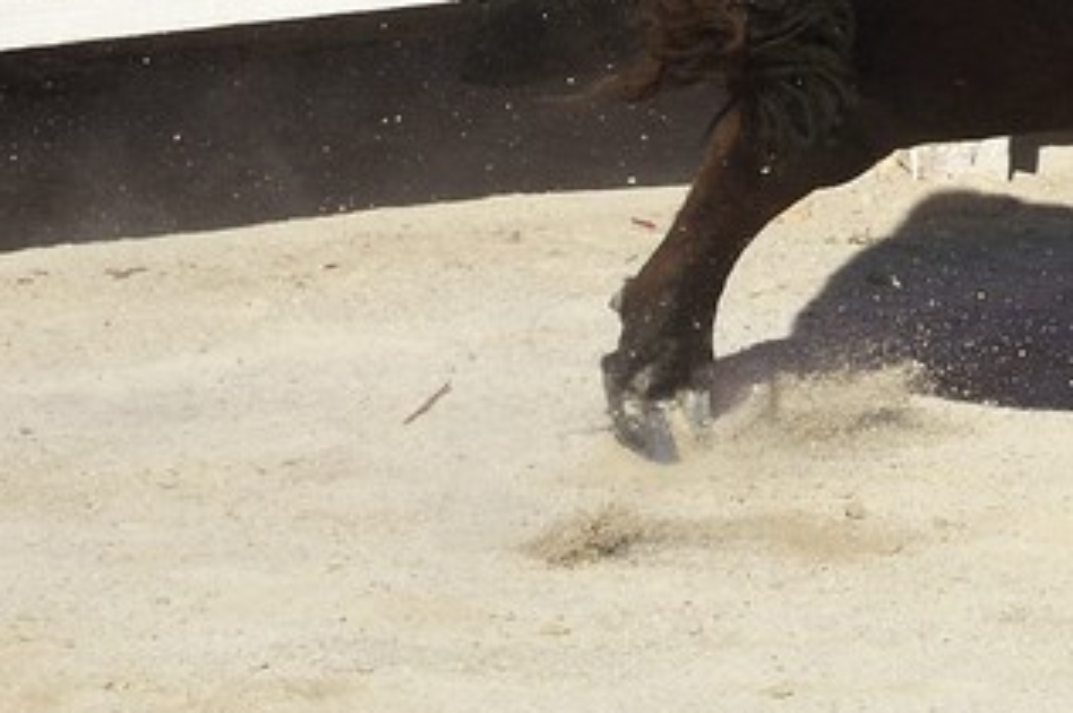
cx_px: 2655
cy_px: -306
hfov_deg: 2.0
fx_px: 30191
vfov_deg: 1.4
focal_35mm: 1014
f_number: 10
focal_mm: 200
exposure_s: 1/1250
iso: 400
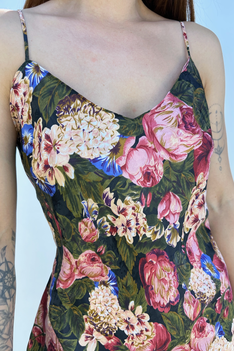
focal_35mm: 25
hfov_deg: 51.2
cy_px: 175
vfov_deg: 71.5
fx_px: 244
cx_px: 107
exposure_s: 1/115
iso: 50
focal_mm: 6.86
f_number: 1.78
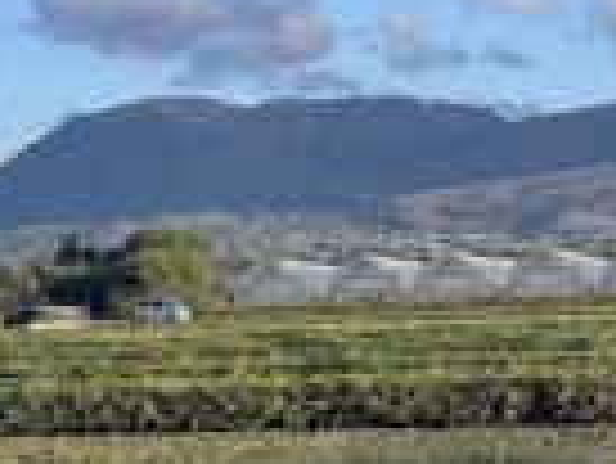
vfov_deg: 11.4
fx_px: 2280
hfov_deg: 14.7
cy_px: -101
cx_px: 800
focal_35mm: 128
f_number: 1.6
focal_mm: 5.1
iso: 32
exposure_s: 1/1946
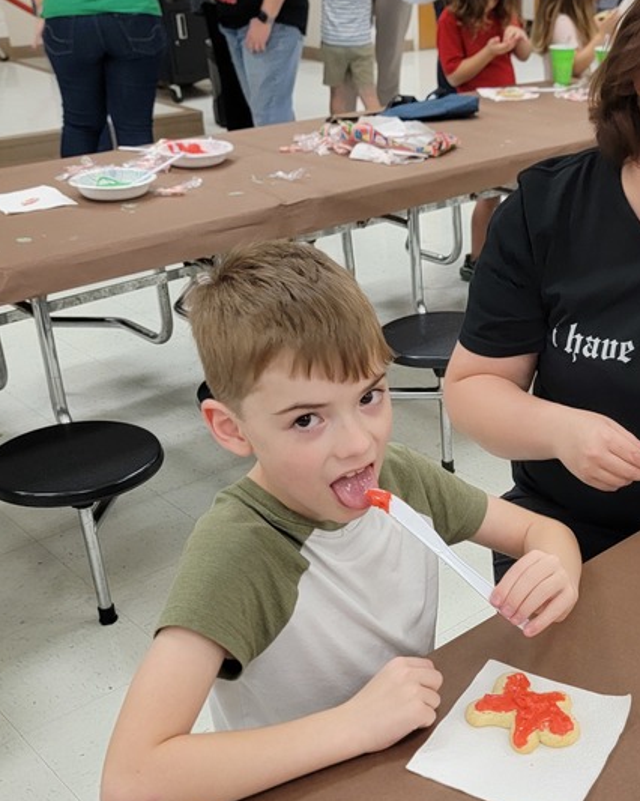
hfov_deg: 32.3
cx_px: 529
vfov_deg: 40.9
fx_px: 1066
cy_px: 505
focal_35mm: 45
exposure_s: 1/120
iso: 250
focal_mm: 6.7
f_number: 1.8
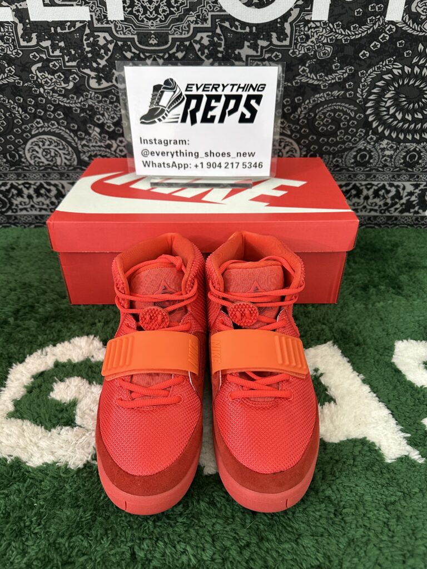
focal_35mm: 24
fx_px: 395
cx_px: 214
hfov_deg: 56.8
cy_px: 284
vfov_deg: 71.6
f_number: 1.78
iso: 320
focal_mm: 6.86
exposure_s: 1/50
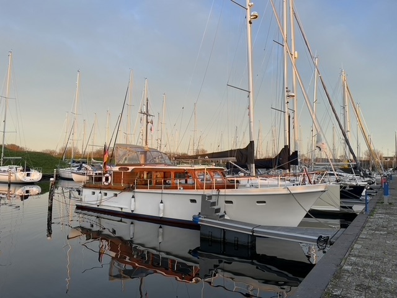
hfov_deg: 69.4
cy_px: 149
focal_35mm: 25
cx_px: 198
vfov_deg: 54.9
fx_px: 287
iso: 32
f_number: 1.6
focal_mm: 5.1
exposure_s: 1/351
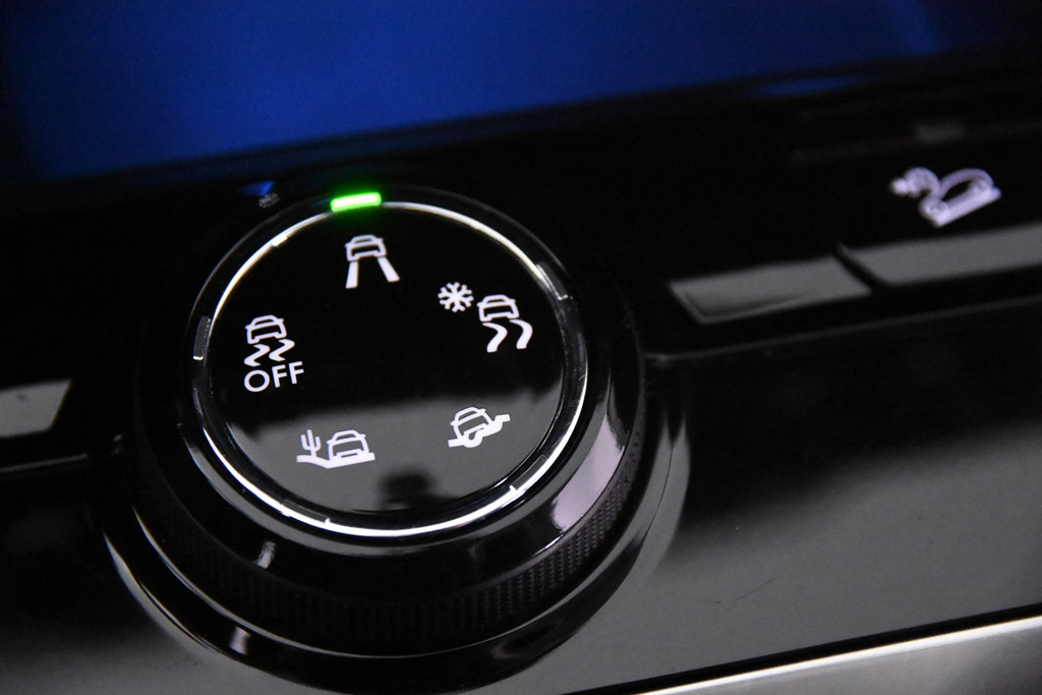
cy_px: 348
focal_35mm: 105
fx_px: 3039
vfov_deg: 13.0
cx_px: 521
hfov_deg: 19.5
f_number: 4
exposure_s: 1/50
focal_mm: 70
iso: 12800
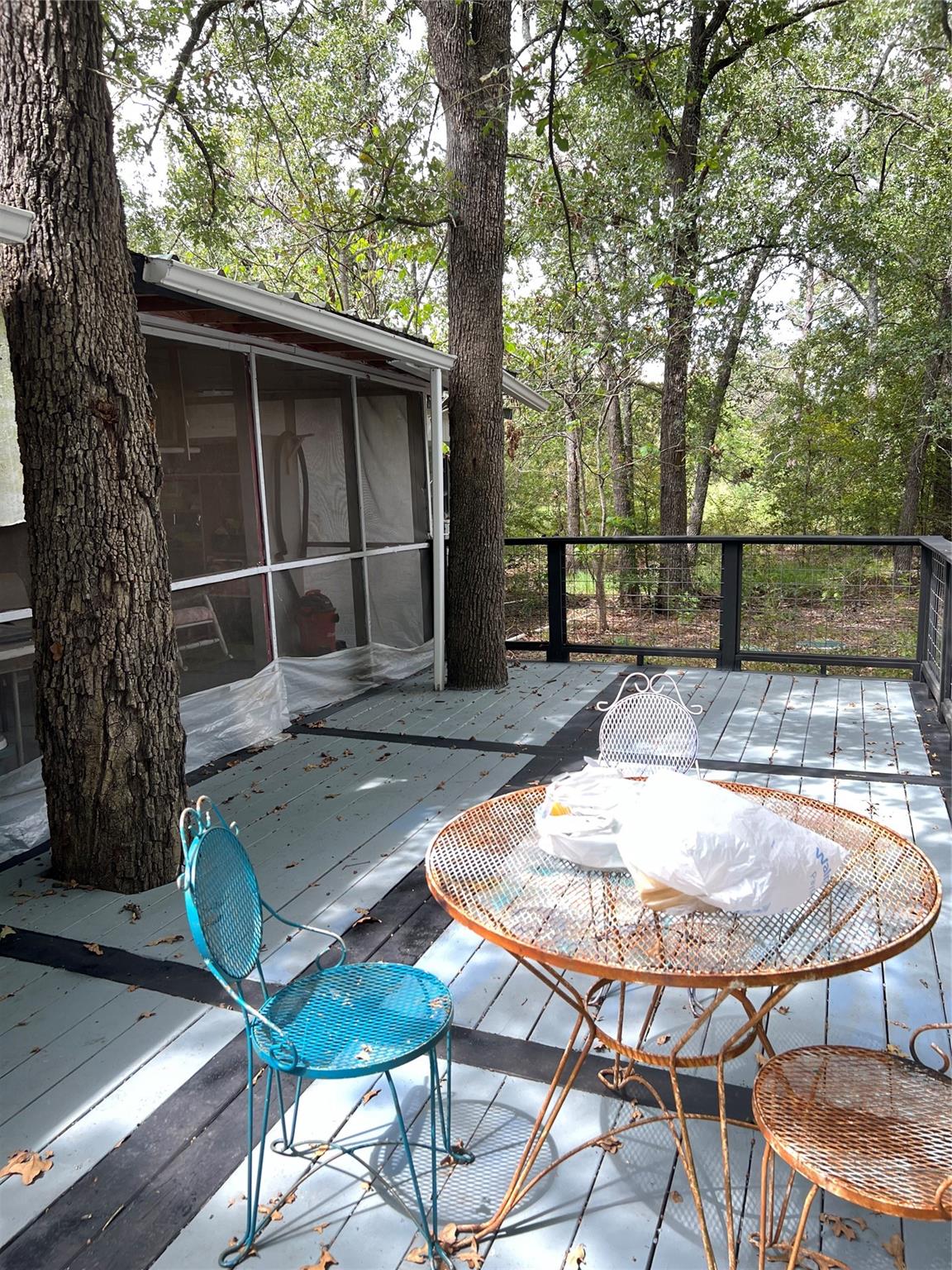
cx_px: 476
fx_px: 953
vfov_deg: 67.3
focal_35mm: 26
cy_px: 635
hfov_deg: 53.1
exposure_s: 1/120
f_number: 1.5
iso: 64
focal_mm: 5.7
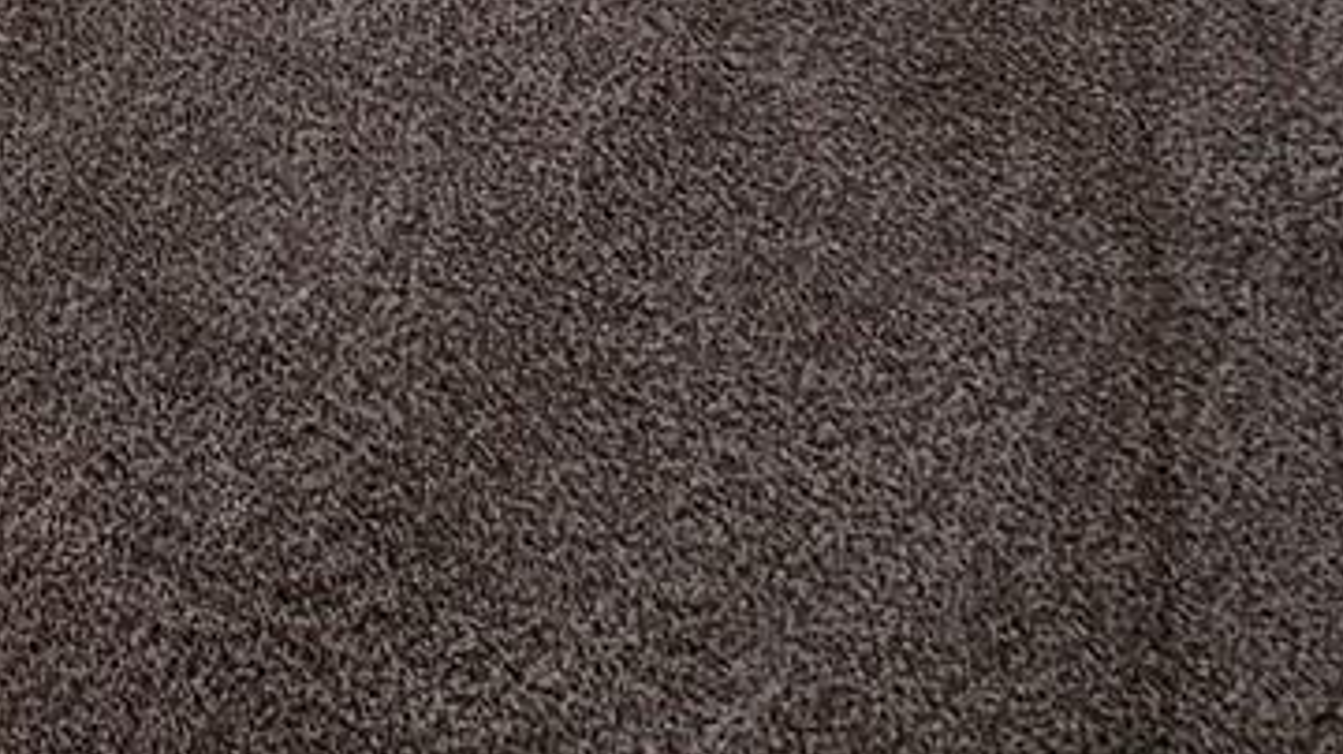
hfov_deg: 26.9
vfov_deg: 12.4
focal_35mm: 63
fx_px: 2242
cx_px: -496
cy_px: -1303
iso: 50
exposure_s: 1/263
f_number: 2.2
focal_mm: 2.2
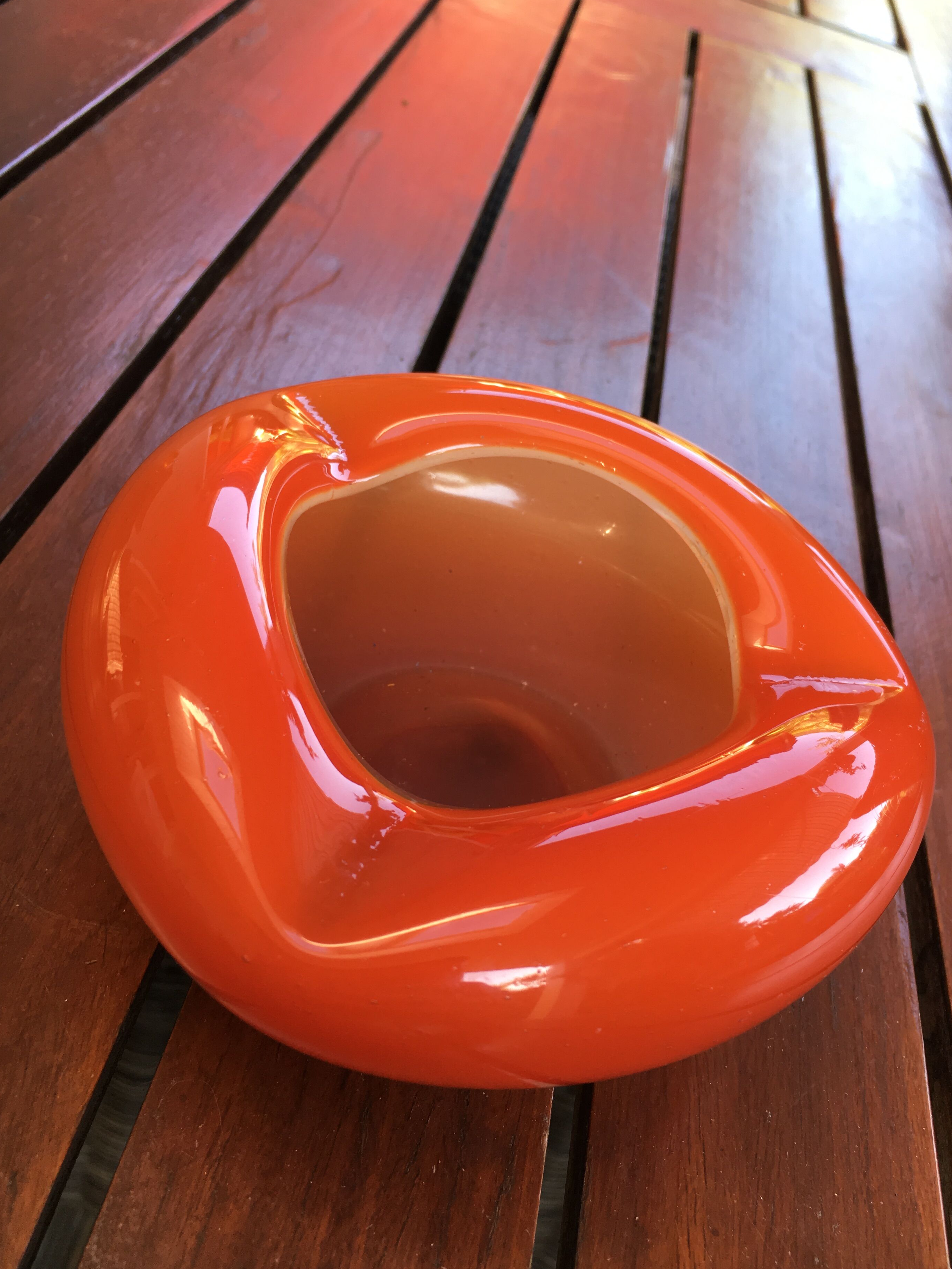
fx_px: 1173
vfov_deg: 56.7
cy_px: 579
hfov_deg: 44.1
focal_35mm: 32
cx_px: 521
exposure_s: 1/50
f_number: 2.2
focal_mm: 4.15
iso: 32
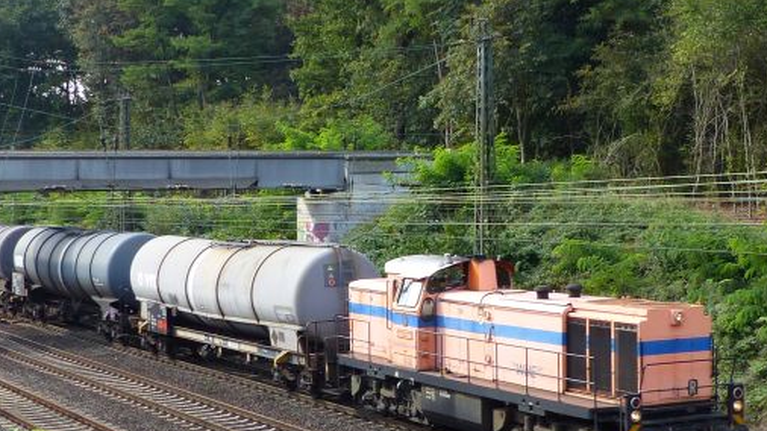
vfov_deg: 16.0
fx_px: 1525
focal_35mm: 75
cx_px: 409
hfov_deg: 28.2
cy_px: 281
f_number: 2.8
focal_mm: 5.2
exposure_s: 1/500
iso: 125
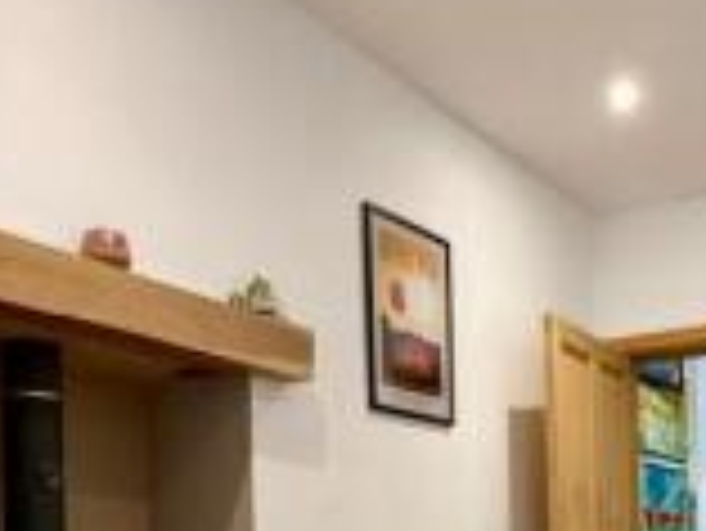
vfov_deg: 25.3
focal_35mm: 52
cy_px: 632
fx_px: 1061
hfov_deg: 35.9
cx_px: 537
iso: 320
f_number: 2.2
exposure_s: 1/69
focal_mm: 2.22
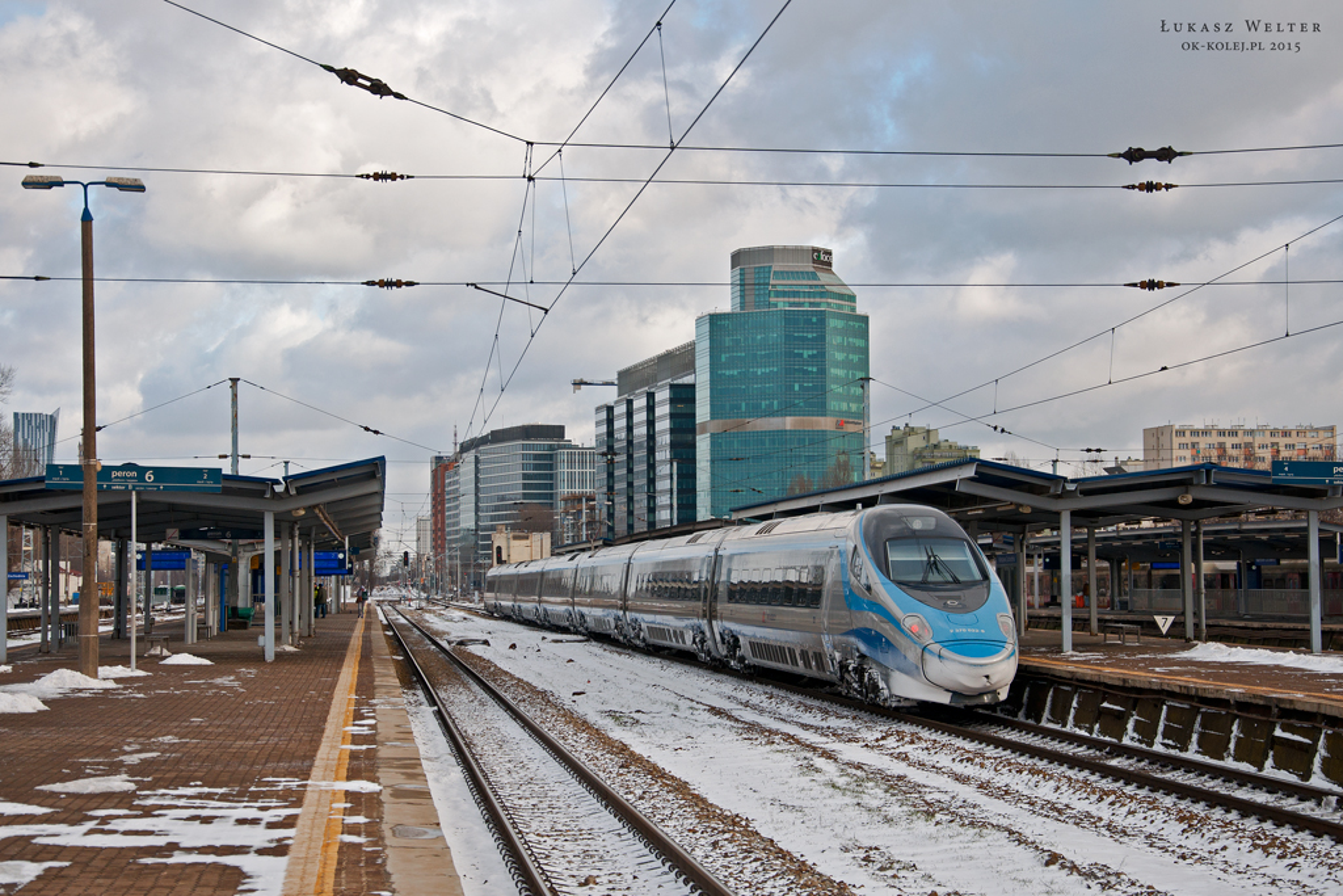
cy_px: 448
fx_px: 2686
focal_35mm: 72
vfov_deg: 18.9
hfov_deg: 28.1
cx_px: 672
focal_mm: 48
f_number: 7.1
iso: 200
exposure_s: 1/500
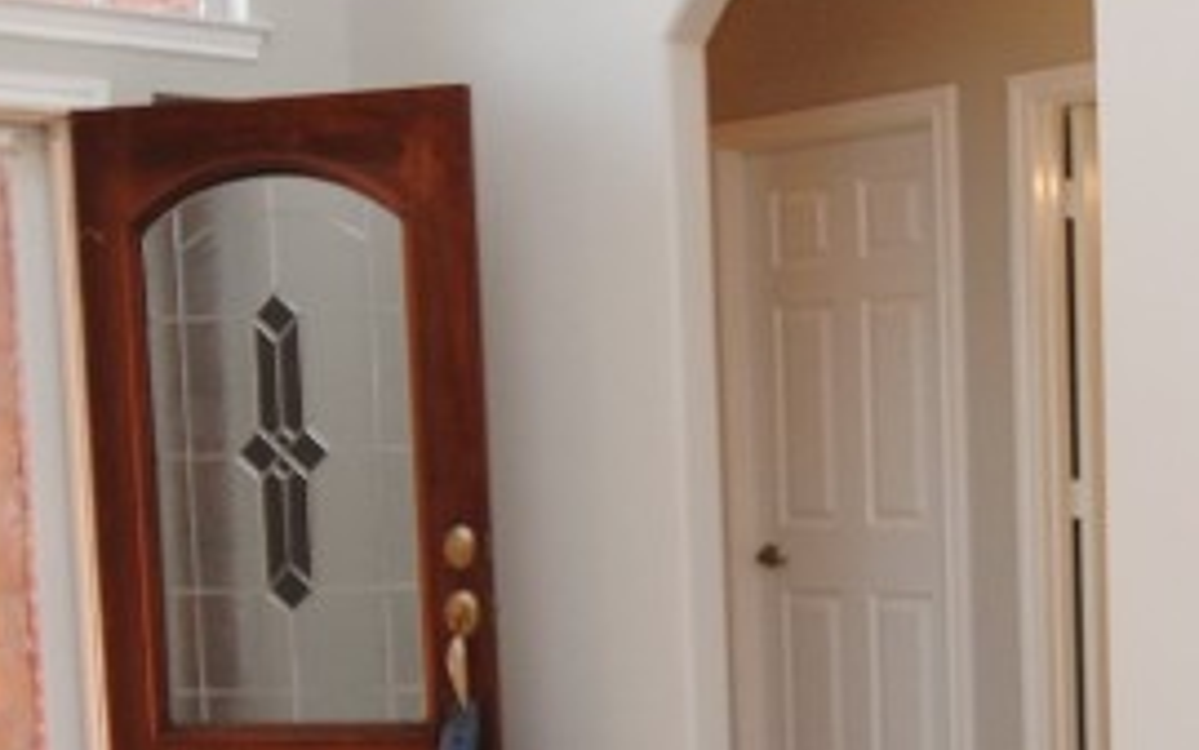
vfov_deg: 19.9
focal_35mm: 65
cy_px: 577
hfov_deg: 31.4
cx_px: 744
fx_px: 2125
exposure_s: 1/60
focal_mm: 10
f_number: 4
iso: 200
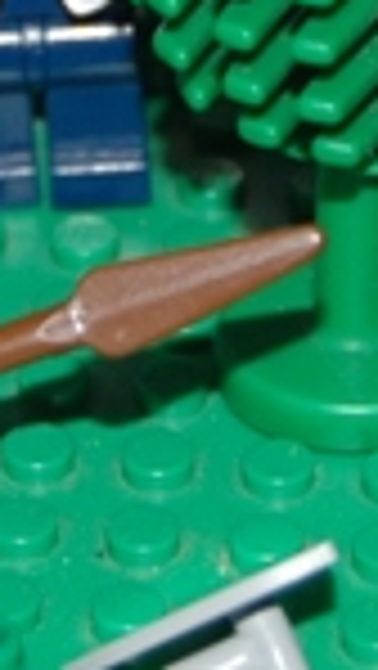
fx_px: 5710
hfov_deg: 3.8
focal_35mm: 321
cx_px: 130
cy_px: -202
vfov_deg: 6.7
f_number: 4.8
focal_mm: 38
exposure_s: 1/60
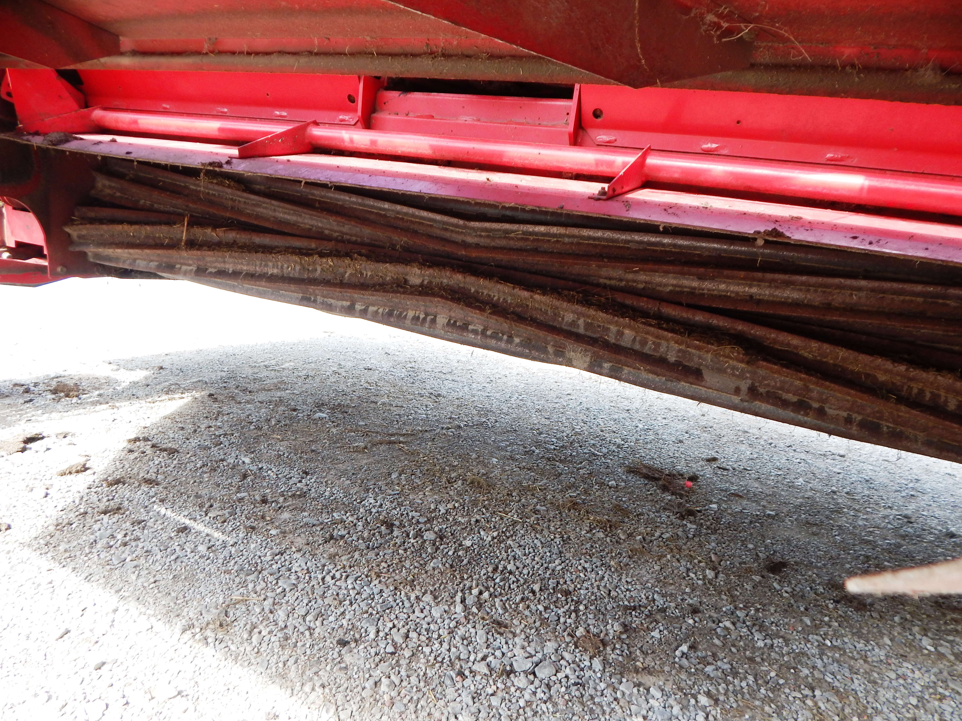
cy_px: 360
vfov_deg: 61.1
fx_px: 611
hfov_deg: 76.4
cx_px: 481
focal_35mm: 22
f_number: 3
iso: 125
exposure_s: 1/200
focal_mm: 4
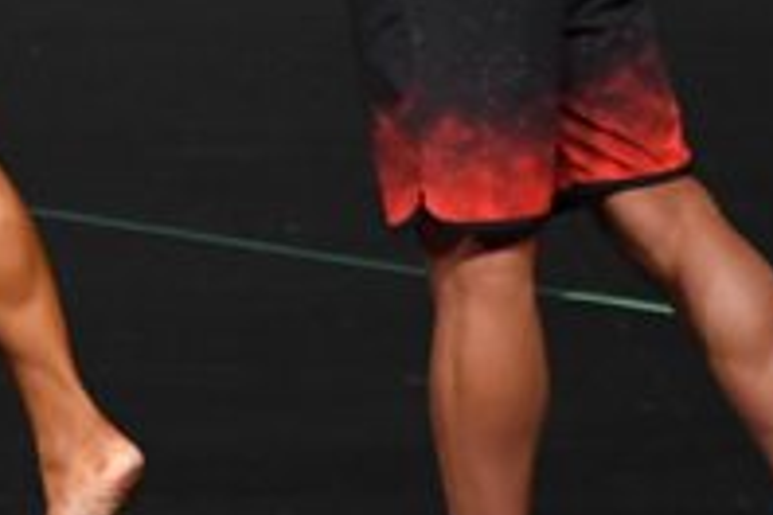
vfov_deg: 1.0
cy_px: -101
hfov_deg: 1.5
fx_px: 29007
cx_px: -342
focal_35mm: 1351
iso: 4000
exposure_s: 1/400
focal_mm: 230
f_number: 5.6
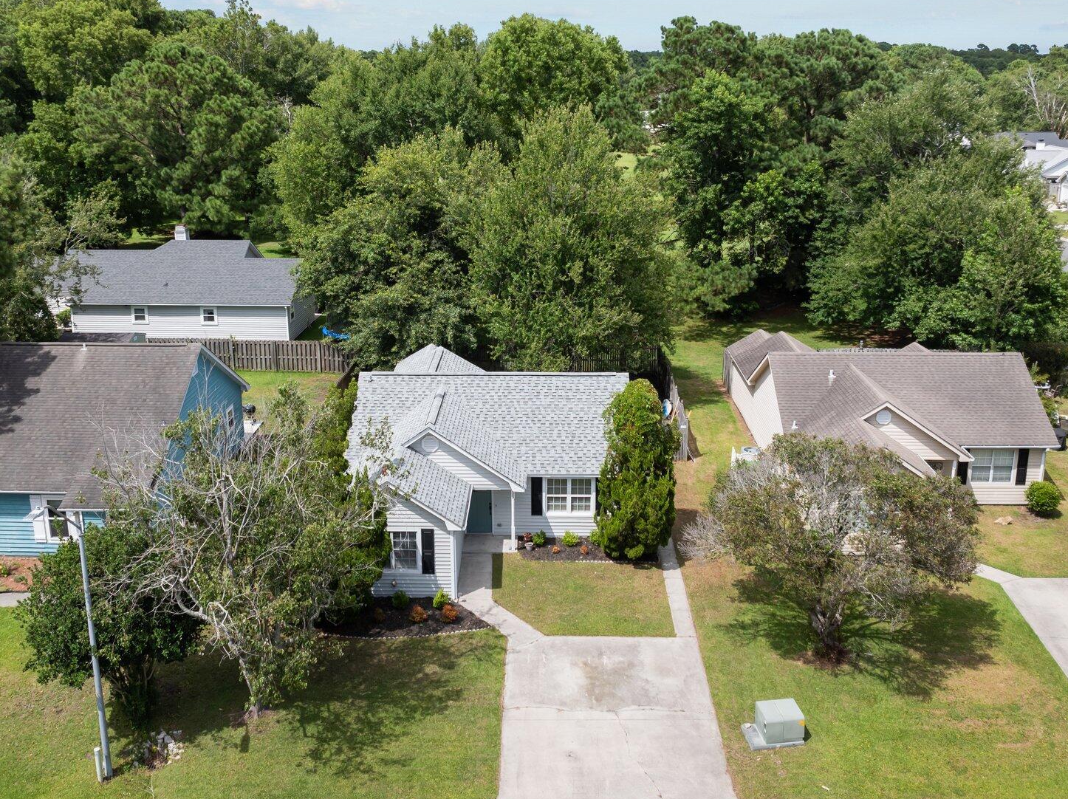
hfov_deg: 54.0
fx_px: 1048
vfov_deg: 41.6
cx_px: 507
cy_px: 335
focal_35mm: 34
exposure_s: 1/500
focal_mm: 12.29
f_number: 2.8
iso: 100
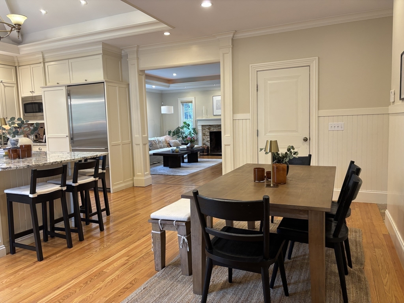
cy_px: 152
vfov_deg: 53.1
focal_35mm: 26
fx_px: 303
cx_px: 202
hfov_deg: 67.3
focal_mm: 5.96
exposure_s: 1/60
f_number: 1.6
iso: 125
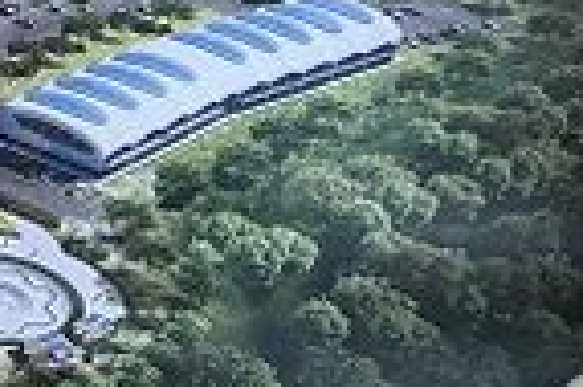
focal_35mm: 138
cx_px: -363
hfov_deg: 13.7
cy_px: -466
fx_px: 2232
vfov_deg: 9.1
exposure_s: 1/126
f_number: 1.78
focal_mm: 6.76
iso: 160
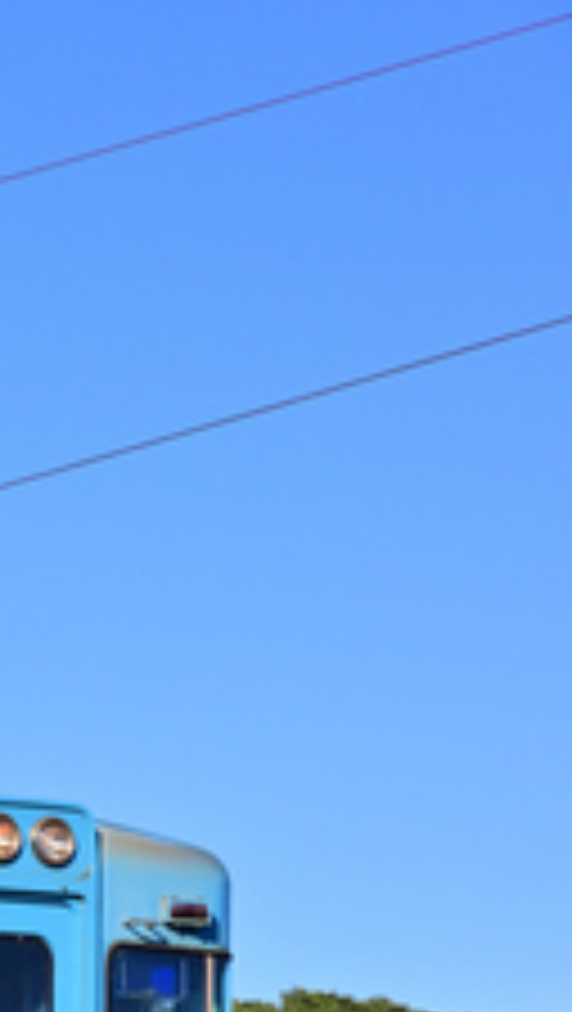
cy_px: 855
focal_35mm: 201
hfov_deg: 5.8
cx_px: -748
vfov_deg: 10.7
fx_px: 5406
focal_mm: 73
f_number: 8
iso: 400
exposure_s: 1/1600
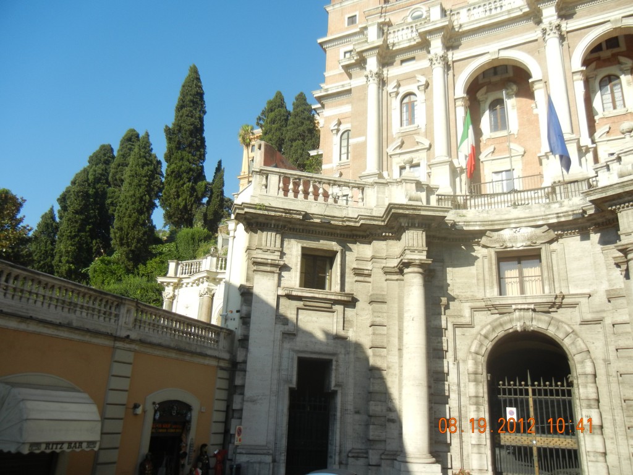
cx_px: 316
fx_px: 549
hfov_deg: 60.0
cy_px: 238
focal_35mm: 30
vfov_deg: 46.8
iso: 160
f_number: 7
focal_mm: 5.4
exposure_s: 1/254
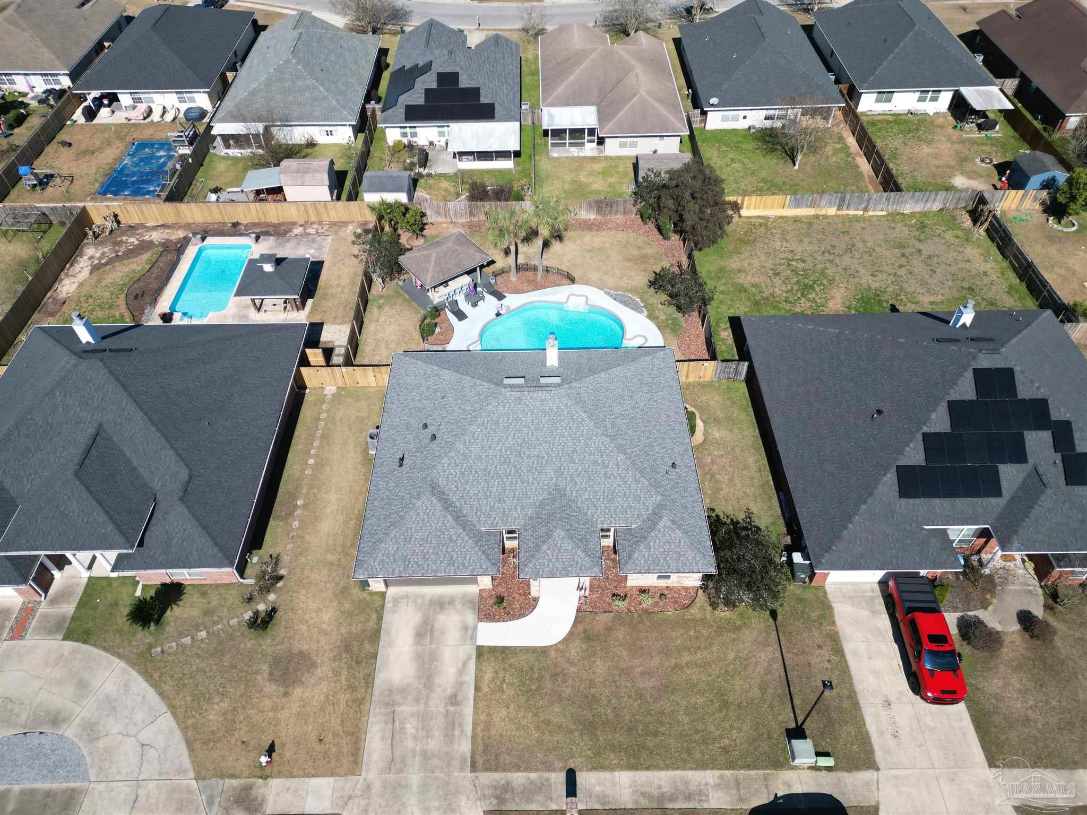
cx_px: 544
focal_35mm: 24
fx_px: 754
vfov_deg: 56.8
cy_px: 408
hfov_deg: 71.6
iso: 130
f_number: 1.7
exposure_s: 1/3200
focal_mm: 6.72
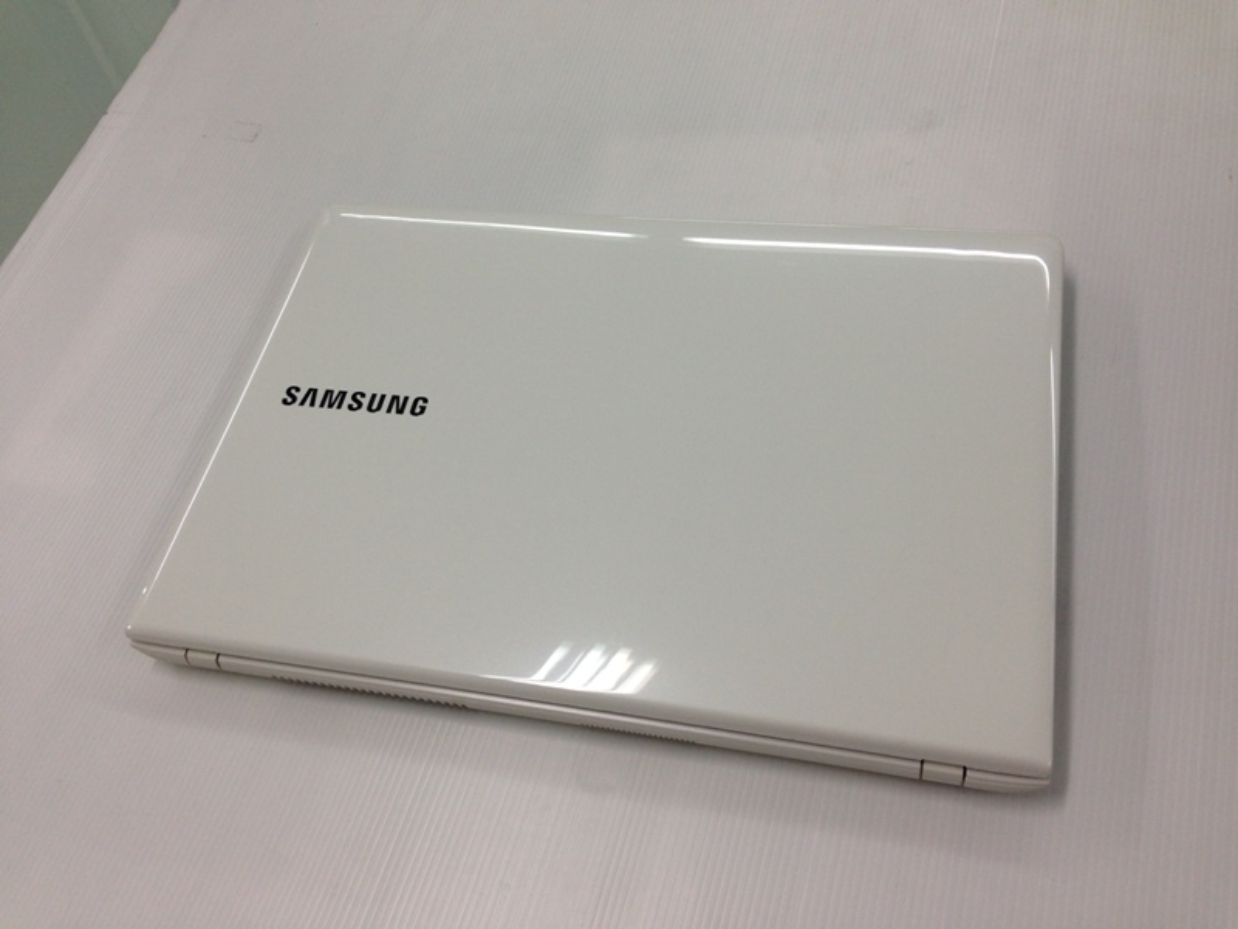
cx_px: 619
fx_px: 1180
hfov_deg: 55.4
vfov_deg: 42.9
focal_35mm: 33
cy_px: 464
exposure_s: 1/50
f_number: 2.4
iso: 50
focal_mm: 4.12
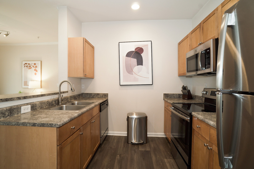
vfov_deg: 72.1
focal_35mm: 16
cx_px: 127
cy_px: 84
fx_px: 116
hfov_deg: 95.0
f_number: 8
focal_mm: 11
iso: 200
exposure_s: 1/6
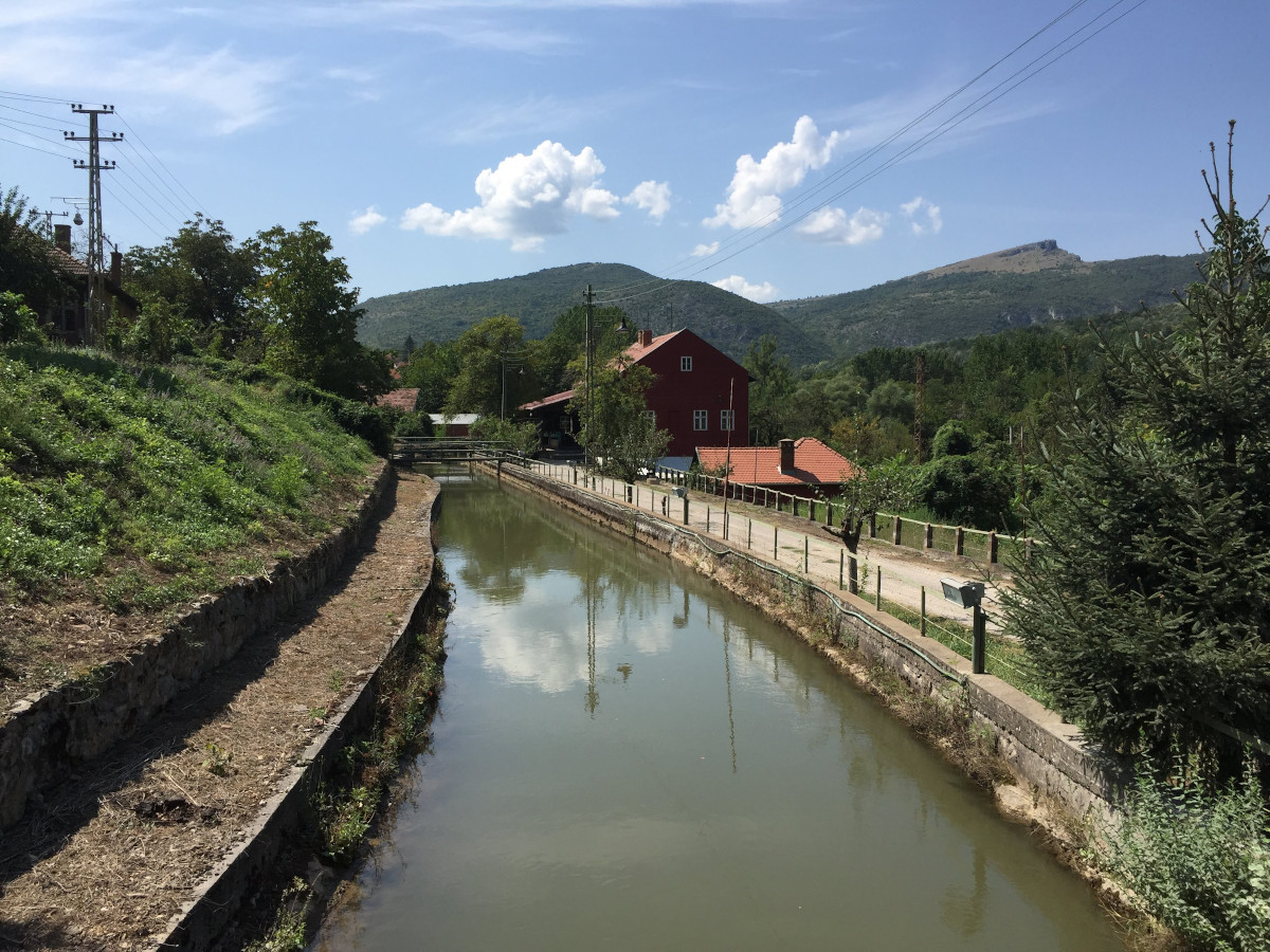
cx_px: 635
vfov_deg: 48.2
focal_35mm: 29
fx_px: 1064
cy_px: 476
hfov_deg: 61.7
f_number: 2.2
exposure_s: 1/2326
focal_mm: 4.15
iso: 32
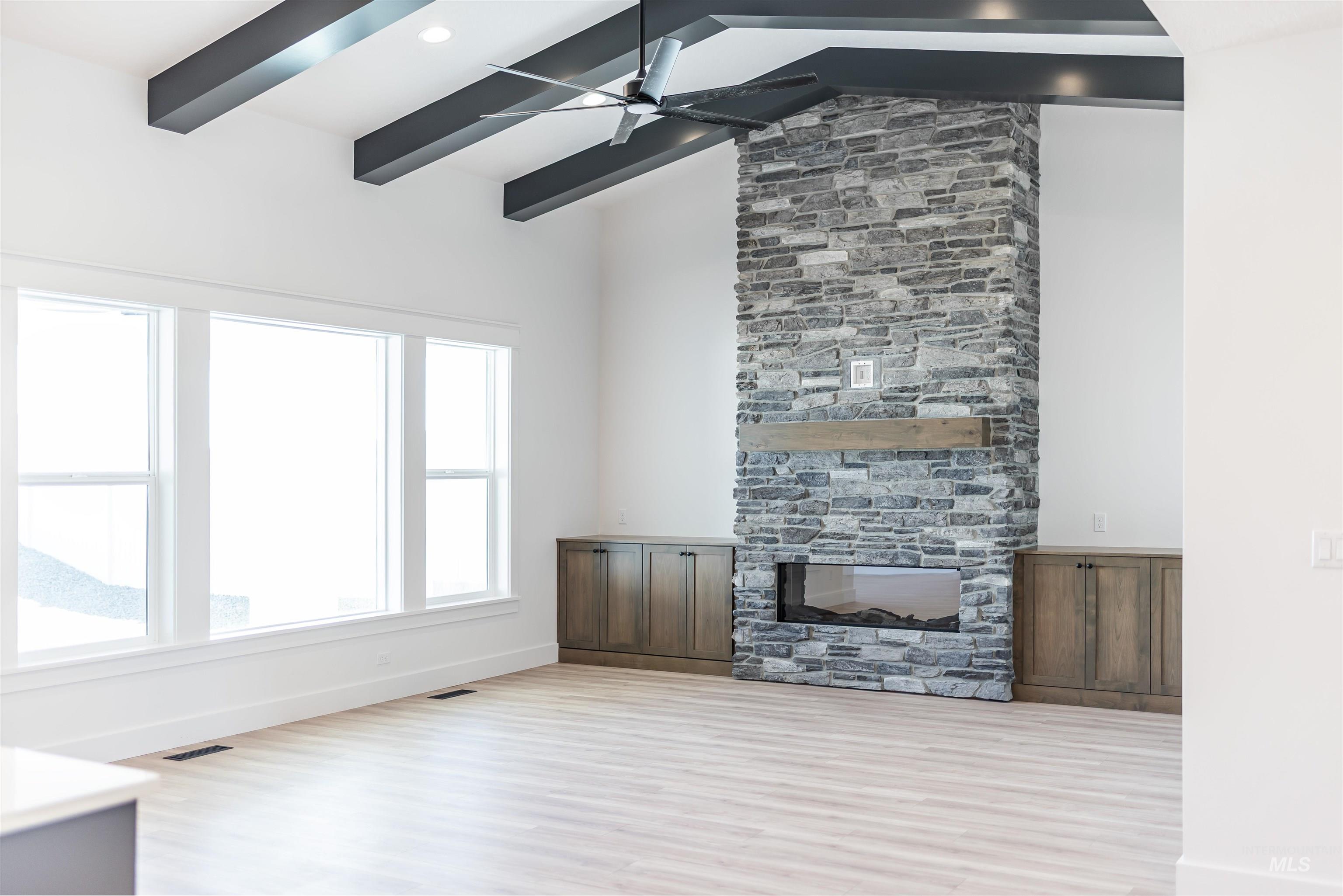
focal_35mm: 35
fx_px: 1306
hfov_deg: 54.4
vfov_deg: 37.9
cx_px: 672
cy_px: 448
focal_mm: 35
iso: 100
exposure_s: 1/80
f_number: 2
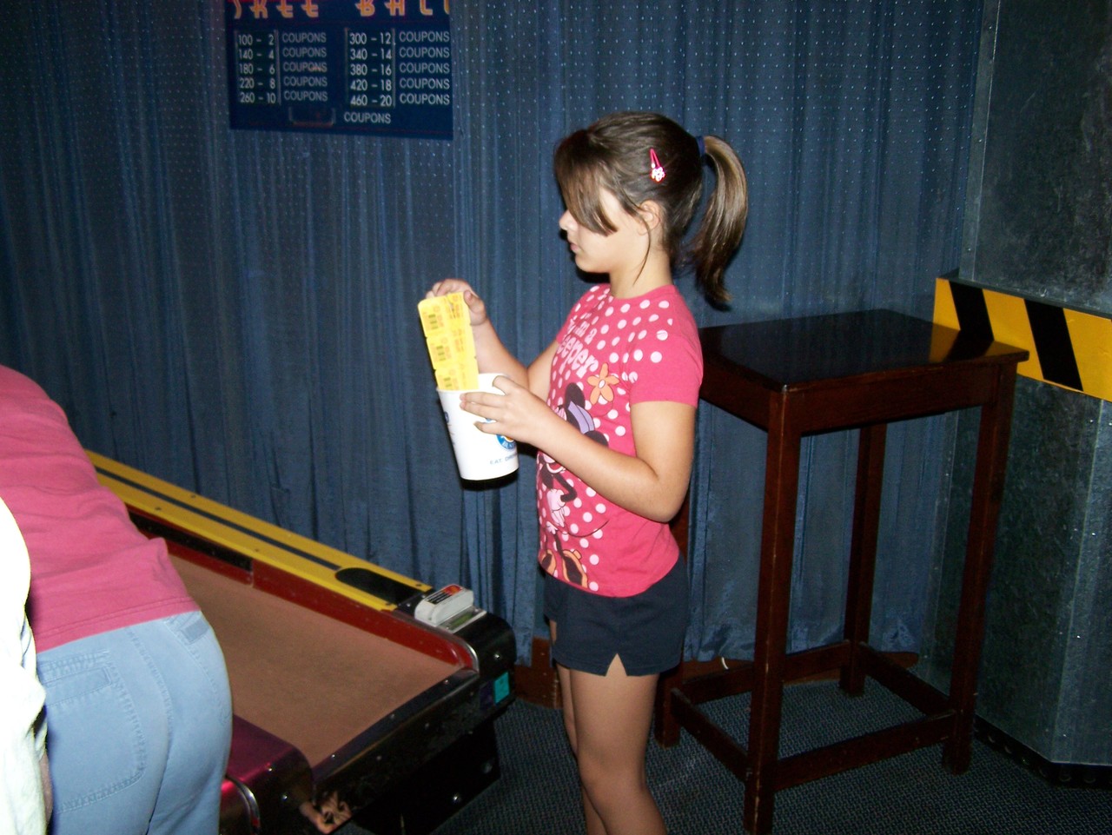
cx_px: 556
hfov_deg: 49.0
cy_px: 418
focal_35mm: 38
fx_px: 1221
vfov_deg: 37.7
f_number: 2.8
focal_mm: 6.3
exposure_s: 1/60
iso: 160
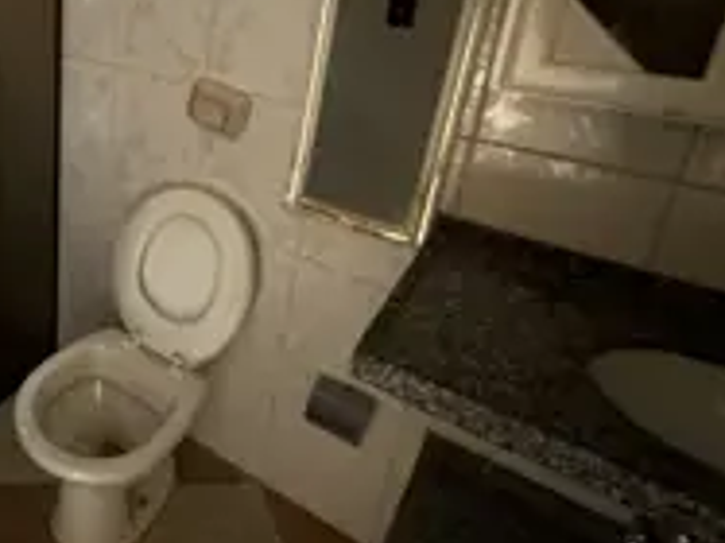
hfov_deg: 48.9
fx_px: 628
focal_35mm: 30
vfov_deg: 44.5
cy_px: 109
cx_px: -4
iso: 800
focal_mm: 2.22
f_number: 2.2
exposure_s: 1/2
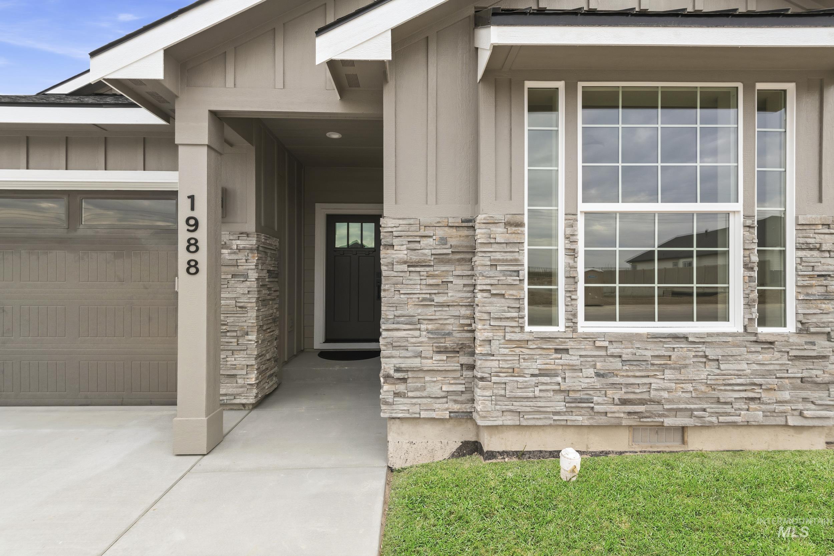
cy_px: 278
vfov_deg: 73.8
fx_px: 371
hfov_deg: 96.7
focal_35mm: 16
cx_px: 417
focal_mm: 16
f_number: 11
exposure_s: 1/200
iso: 320
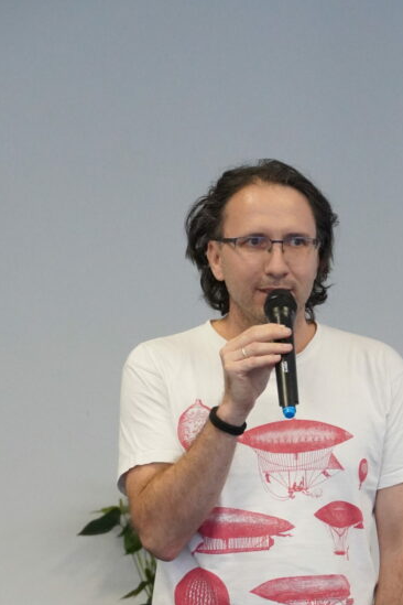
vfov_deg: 11.4
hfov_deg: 7.7
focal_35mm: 179
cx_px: 302
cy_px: 537
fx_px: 3005
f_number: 5.6
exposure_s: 1/100
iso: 6400
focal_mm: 64
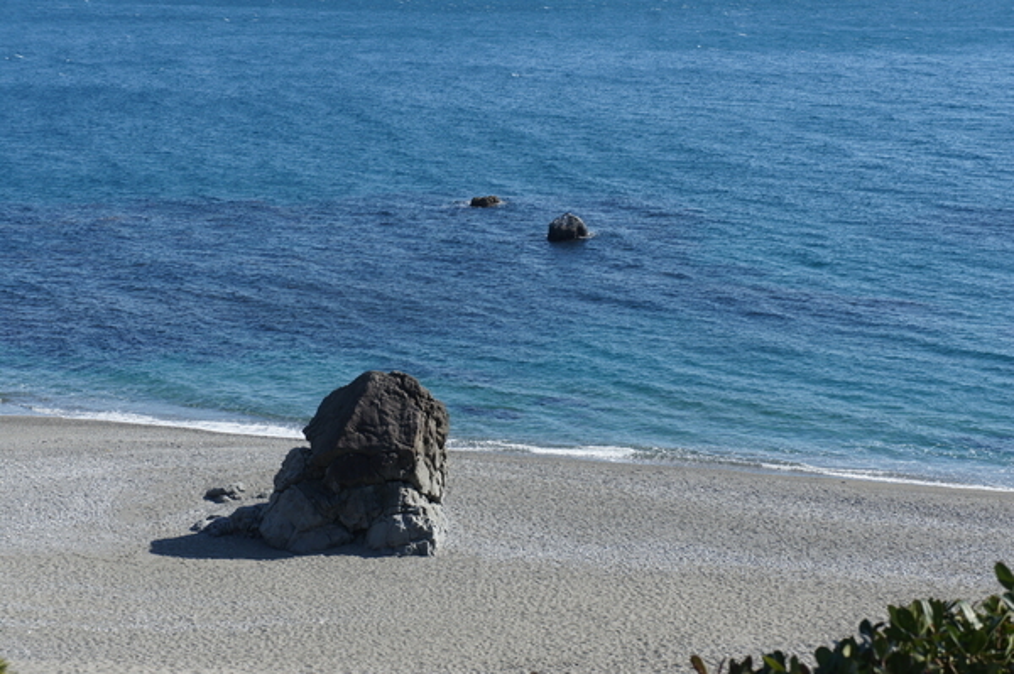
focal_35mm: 82
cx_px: 507
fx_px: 2322
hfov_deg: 24.6
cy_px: 337
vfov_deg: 16.5
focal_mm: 55
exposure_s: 1/320
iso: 200
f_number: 9
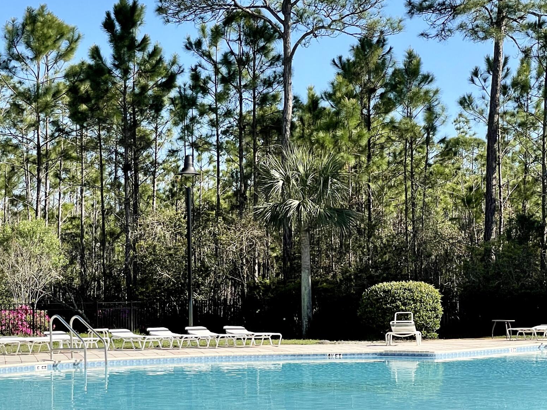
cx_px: 184
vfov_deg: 14.6
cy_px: 285
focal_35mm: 101
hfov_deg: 19.4
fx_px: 1596
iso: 25
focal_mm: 6
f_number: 2
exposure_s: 1/1332
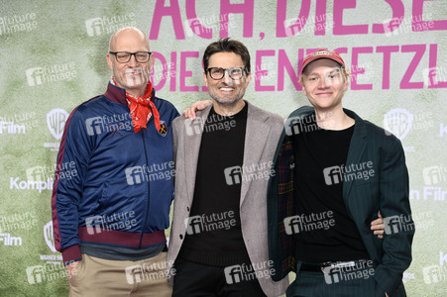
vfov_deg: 13.9
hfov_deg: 20.8
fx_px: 1216
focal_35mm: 98
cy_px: 148
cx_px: 224
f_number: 5.6
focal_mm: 98
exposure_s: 1/250
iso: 640
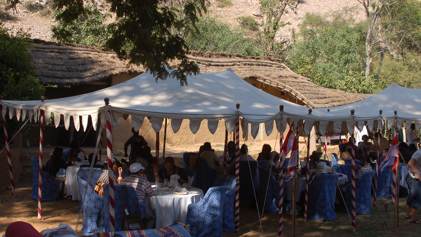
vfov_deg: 27.1
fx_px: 491
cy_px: 120
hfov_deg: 46.4
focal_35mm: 44
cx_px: 211
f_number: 8
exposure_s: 1/250
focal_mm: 28
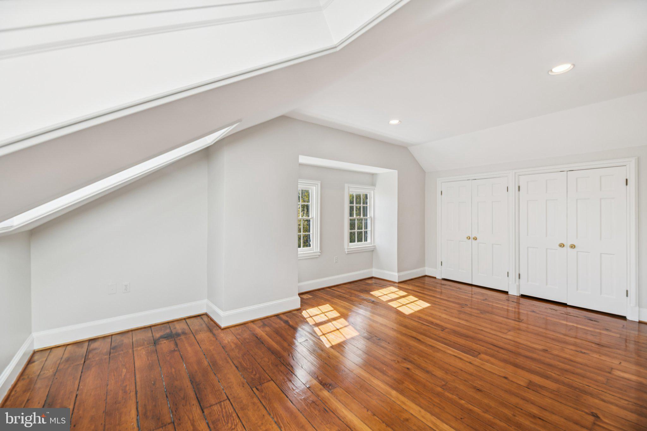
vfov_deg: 81.2
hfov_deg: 104.3
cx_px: 324
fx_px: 252
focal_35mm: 14
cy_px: 216
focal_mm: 14
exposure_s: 1/50
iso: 100
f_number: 8
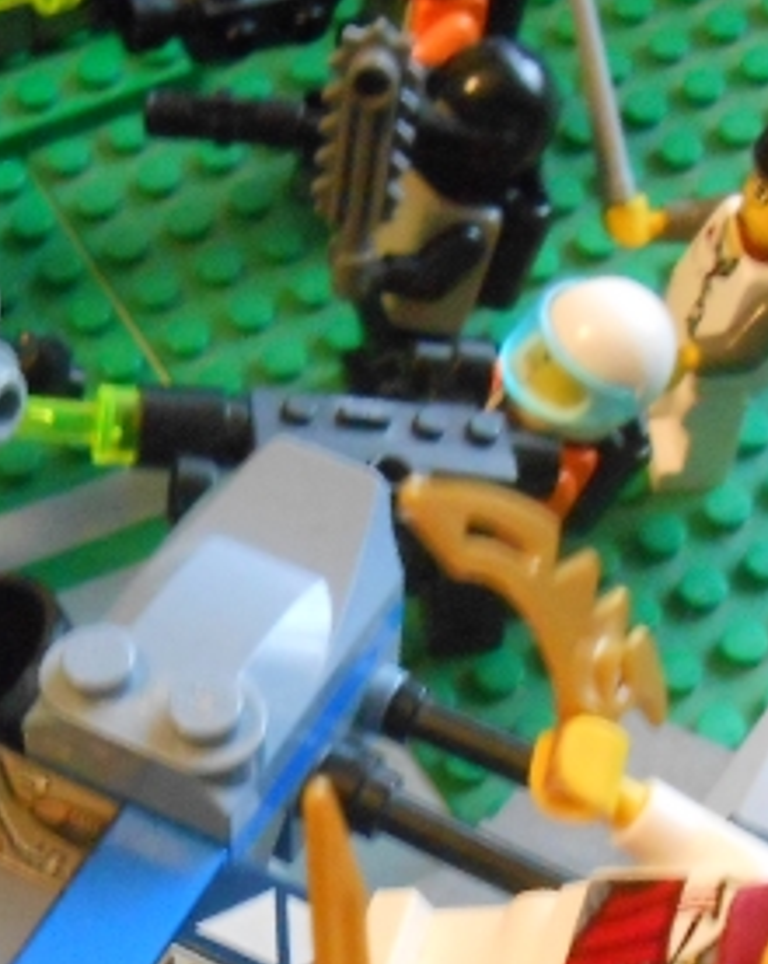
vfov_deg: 21.7
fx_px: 2420
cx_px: 168
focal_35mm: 85
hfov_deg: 17.9
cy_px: 967
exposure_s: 1/6
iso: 800
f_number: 3.8
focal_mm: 5.3
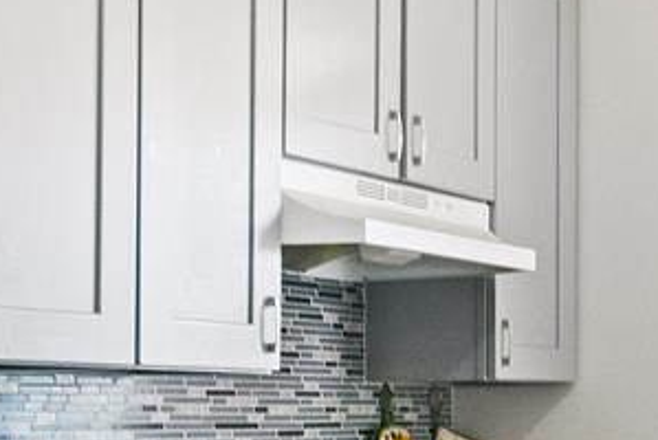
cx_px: 372
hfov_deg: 26.3
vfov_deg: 16.9
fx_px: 1409
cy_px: 536
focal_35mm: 77
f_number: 10
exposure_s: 1/10
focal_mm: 12
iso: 640
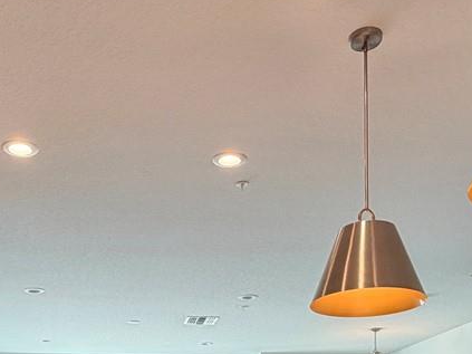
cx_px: 179
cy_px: 476
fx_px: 722
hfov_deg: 36.0
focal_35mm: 53
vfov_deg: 23.8
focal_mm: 2.22
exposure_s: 1/120
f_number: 2.2
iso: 125
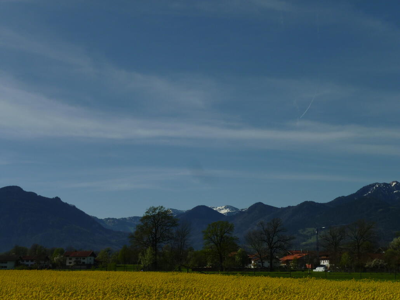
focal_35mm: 61
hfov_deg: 31.7
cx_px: 200
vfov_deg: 24.0
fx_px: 705
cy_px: 150
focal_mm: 11
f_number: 14
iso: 80
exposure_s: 1/160
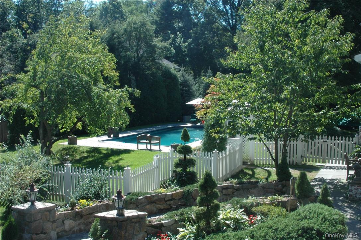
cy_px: 120
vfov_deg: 31.8
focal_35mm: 42
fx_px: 421
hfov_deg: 46.4
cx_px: 180
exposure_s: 1/200
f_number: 7.1
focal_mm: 28
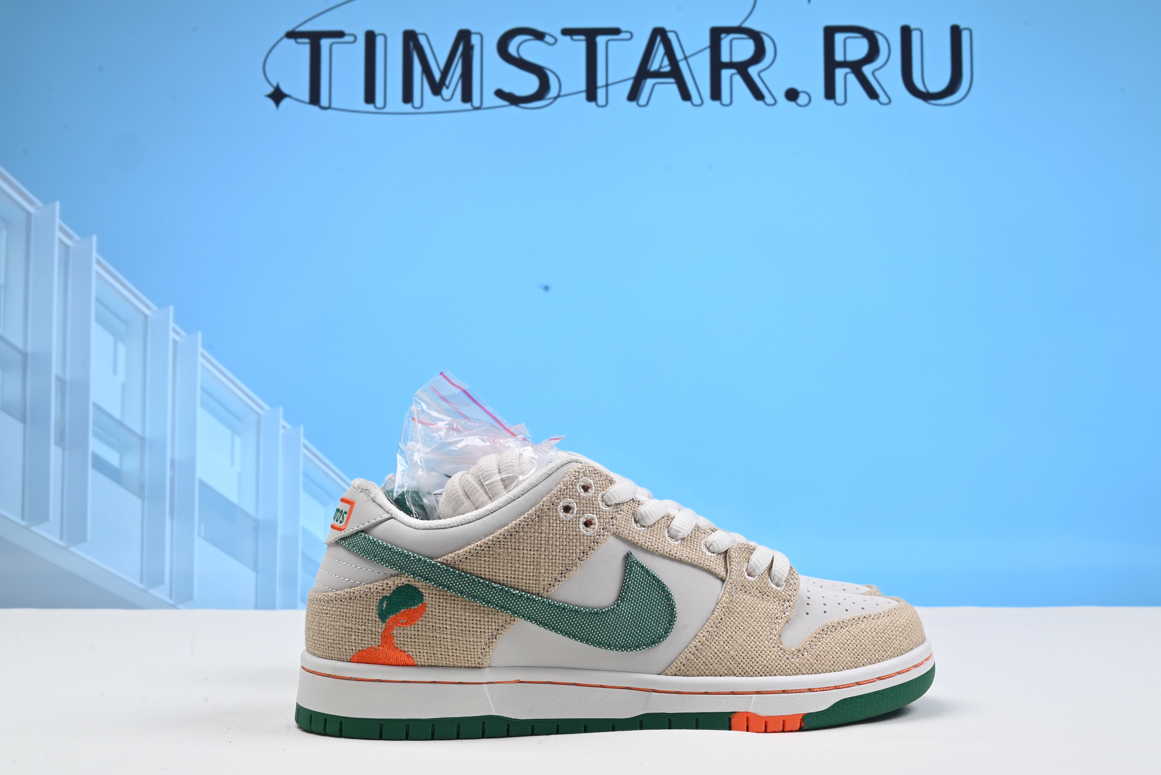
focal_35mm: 44
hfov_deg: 44.5
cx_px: 622
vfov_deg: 30.5
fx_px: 1419
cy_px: 366
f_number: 16
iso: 100
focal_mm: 40
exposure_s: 1/2.5
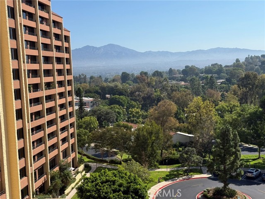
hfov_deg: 39.7
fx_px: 367
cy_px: 100
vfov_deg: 30.3
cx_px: 132
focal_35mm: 48
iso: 80
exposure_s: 1/6024
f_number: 1.78
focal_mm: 6.76
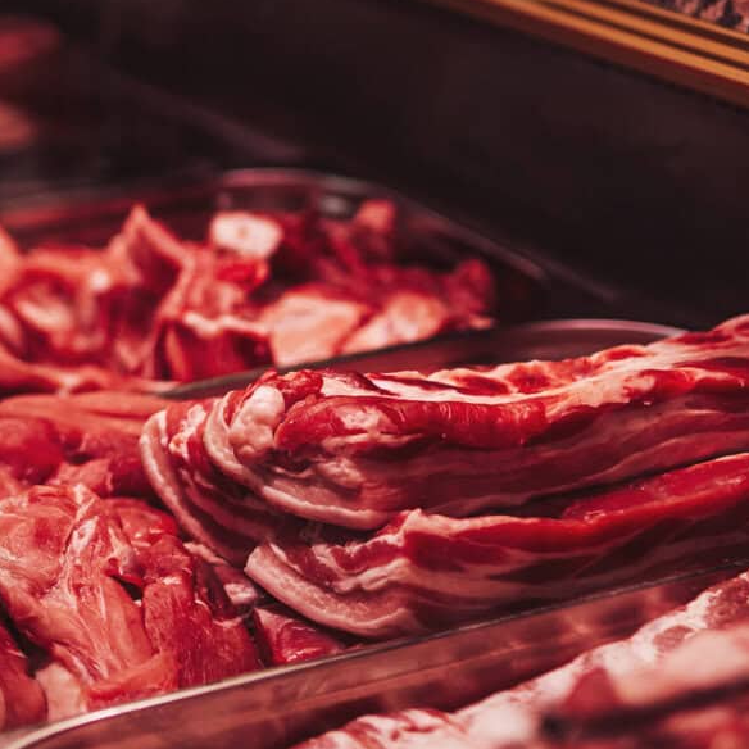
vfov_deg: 13.3
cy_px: 475
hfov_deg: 13.1
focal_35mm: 131
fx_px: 3207
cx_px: -38
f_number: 1.8
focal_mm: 50
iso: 160
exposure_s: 1/640
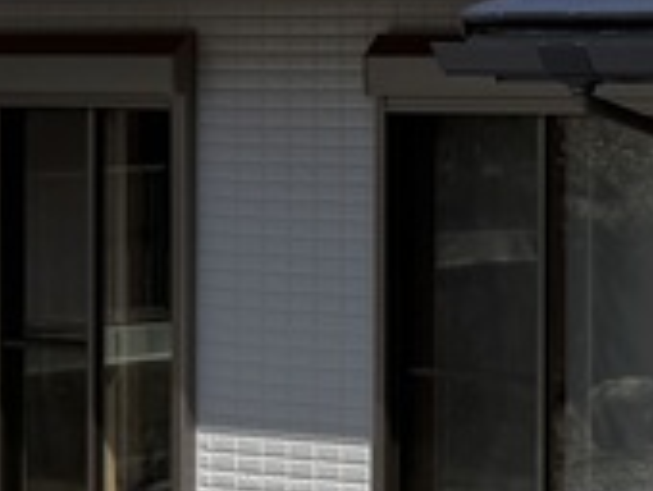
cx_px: 1348
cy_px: 50
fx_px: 3041
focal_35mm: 161
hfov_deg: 11.0
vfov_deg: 9.2
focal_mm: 6.76
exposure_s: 1/6173
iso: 80
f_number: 1.78
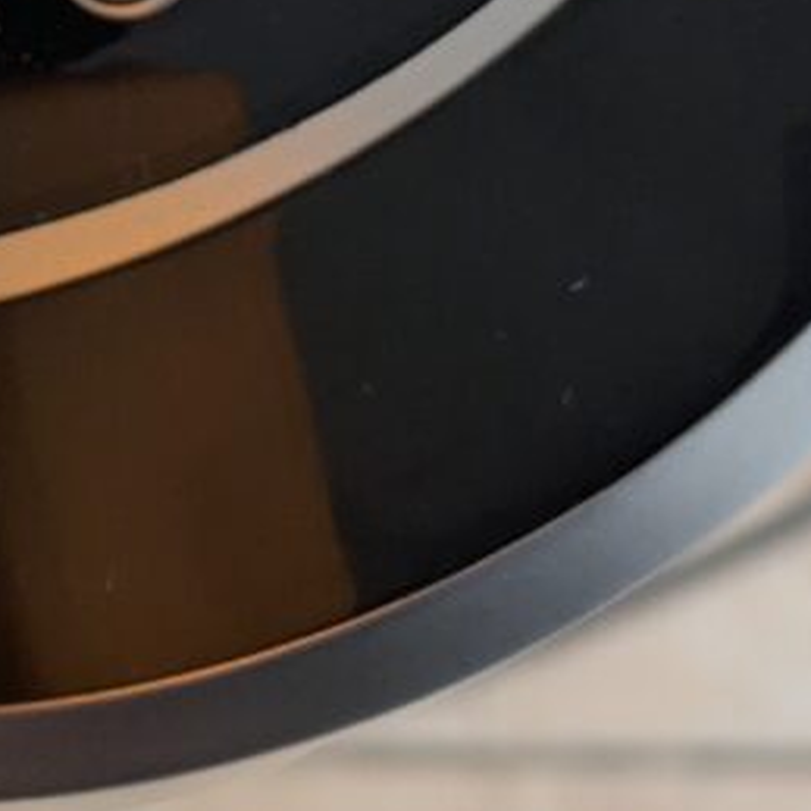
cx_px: -219
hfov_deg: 9.7
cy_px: 305
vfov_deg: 9.8
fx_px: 4718
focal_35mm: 178
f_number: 1.89
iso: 110
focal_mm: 5.43
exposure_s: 1/40
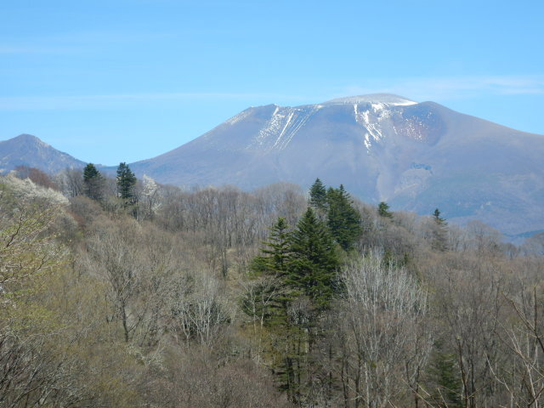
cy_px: 204
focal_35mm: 110
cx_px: 272
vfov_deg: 13.5
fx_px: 1729
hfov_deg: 17.9
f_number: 4.8
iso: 125
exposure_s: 1/500
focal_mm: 19.7
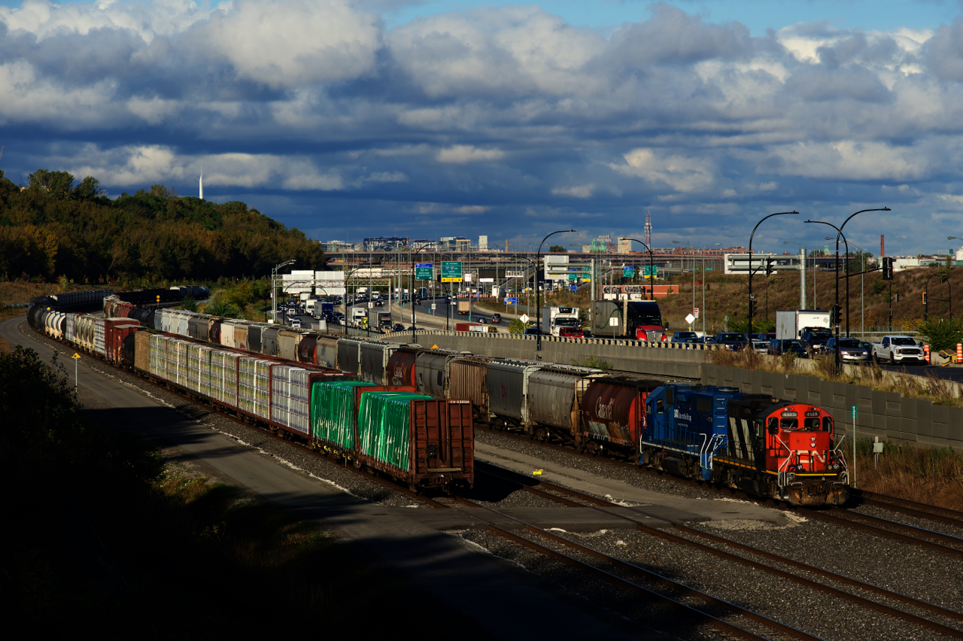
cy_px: 320
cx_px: 482
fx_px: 3609
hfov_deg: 15.2
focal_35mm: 135
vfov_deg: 10.1
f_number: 8
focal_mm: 135
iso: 250
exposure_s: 1/640
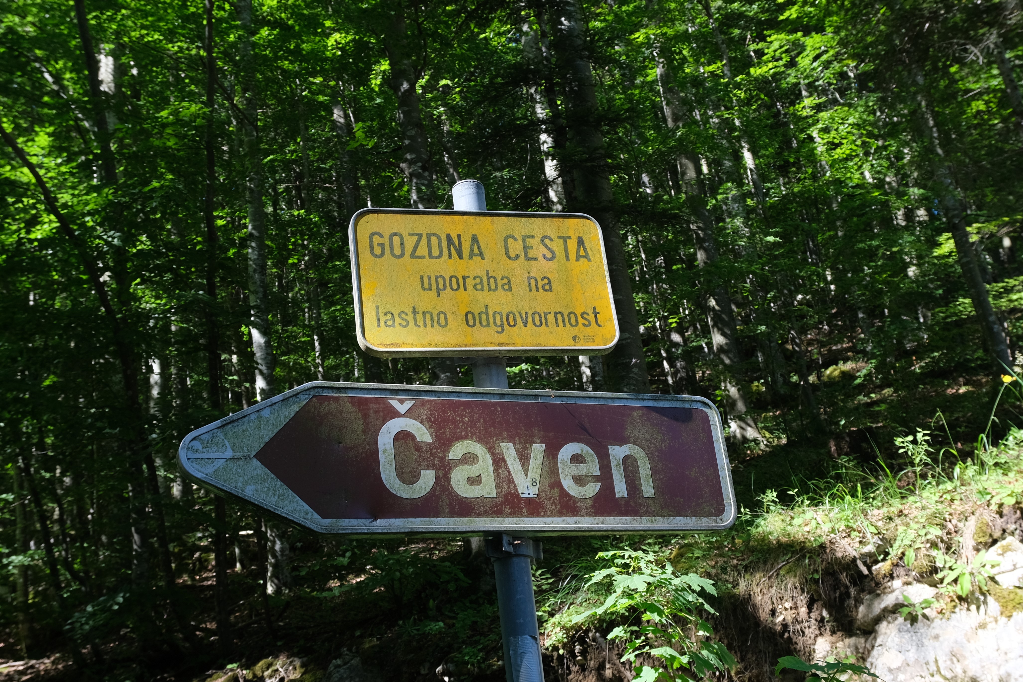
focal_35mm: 28
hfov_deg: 65.5
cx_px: 512
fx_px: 796
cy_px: 341
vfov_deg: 46.4
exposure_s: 1/220
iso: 320
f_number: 5.6
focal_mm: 18.6
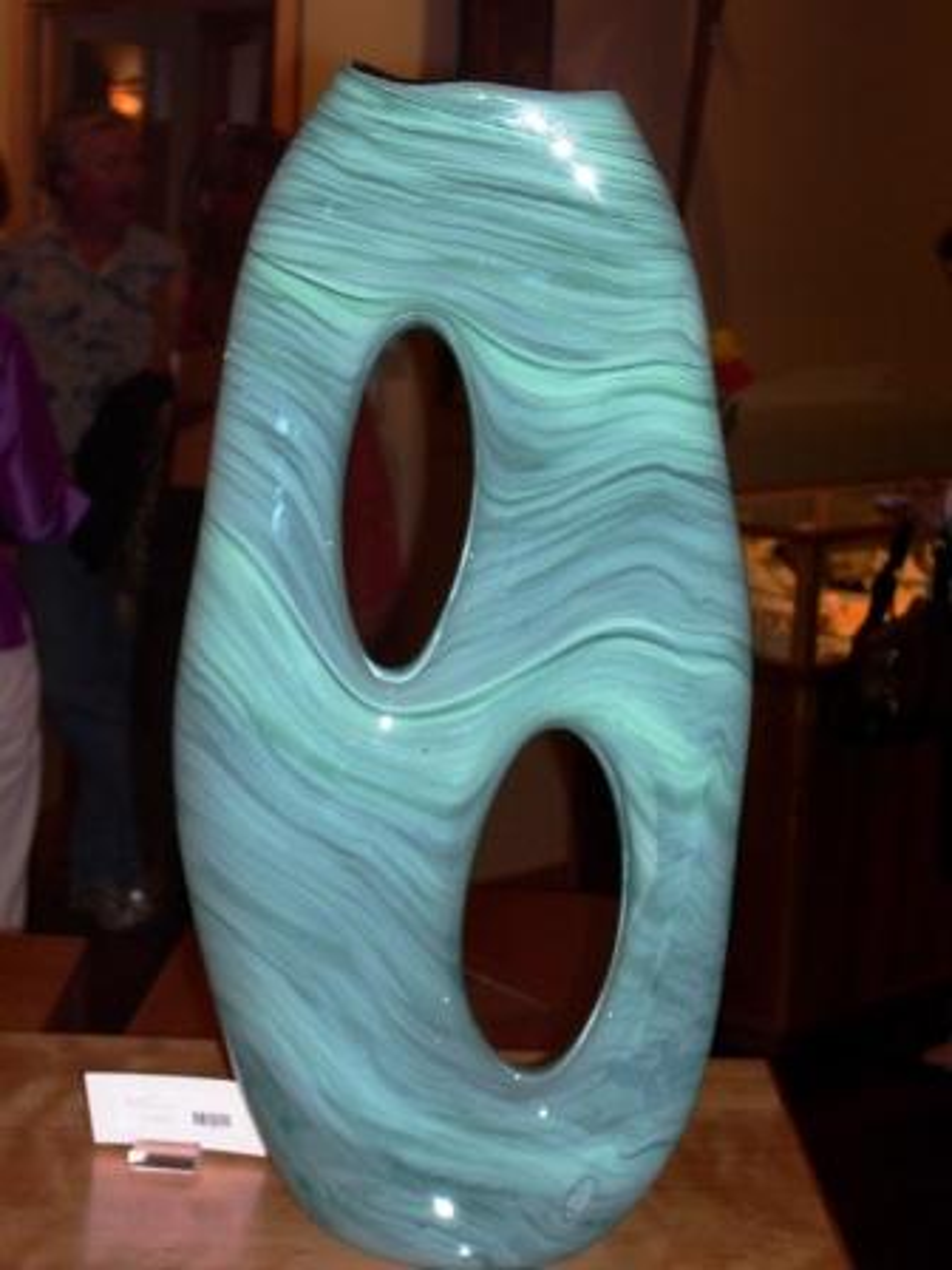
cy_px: 635
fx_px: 2420
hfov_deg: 22.3
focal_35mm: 66
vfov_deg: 29.4
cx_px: 476
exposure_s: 1/90
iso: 80
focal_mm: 10.8
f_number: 3.6
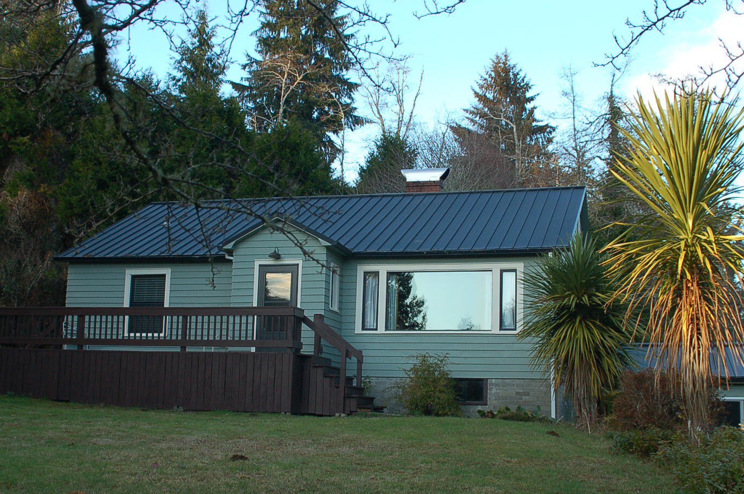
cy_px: 262
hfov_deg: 42.8
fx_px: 950
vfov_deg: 29.2
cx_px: 360
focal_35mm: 46
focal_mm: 28
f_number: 5.6
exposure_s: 1/125
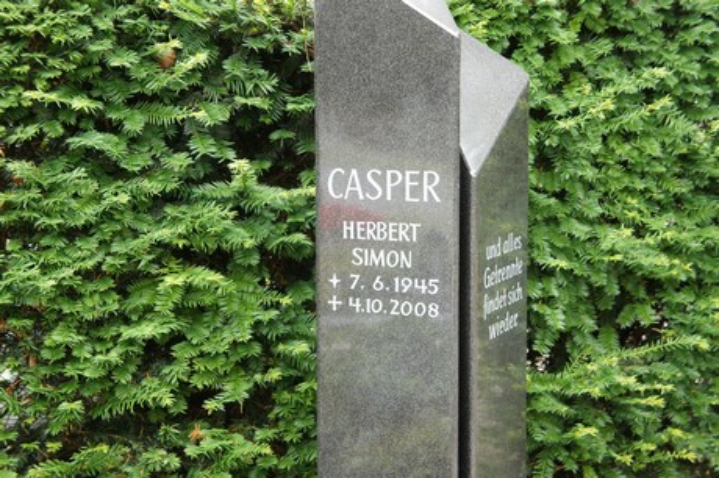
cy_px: 239
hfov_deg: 27.0
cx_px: 360
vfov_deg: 18.2
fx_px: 1497
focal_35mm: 75
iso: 500
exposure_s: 1/80
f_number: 5
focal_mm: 50
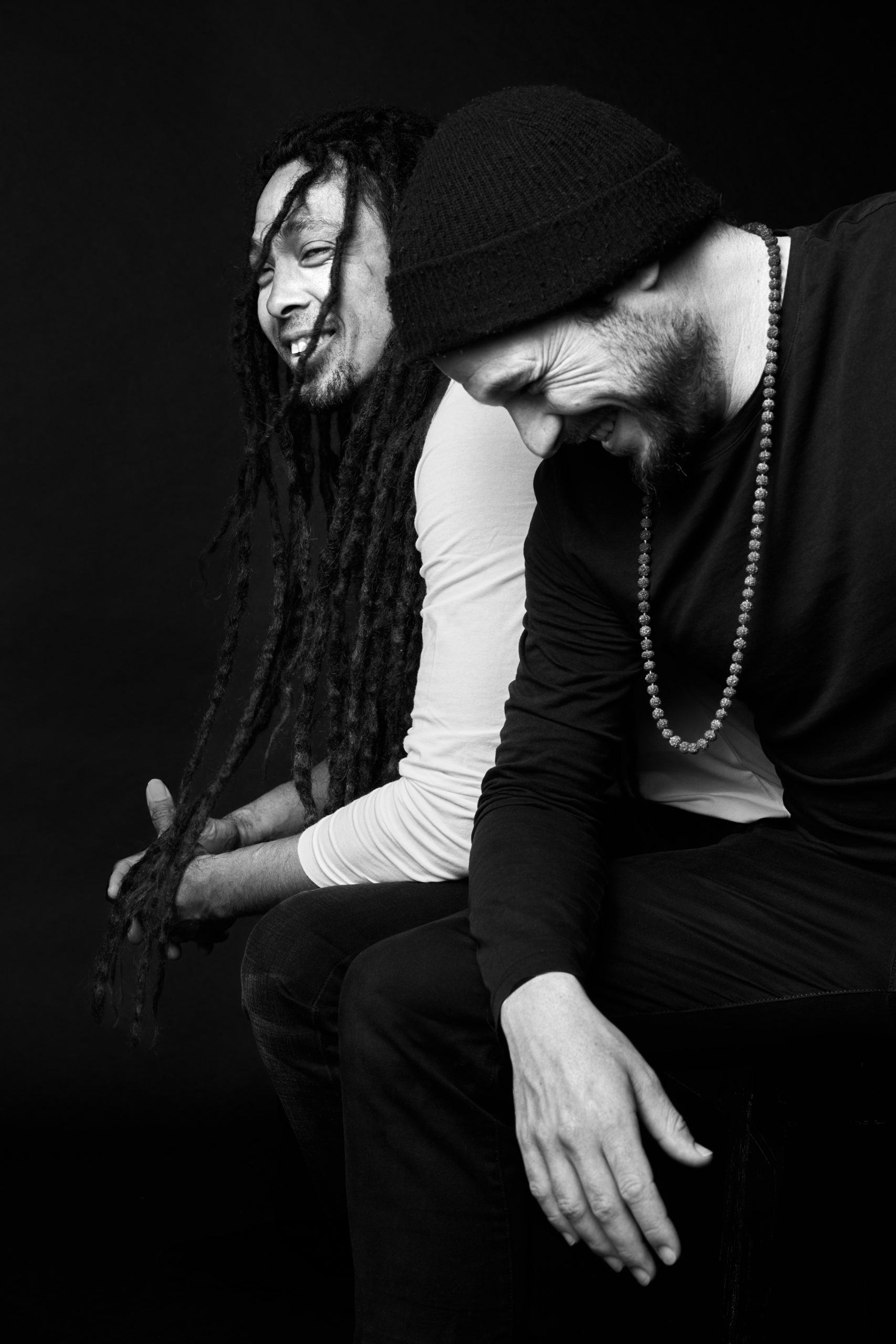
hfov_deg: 24.6
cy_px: 672
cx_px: 448
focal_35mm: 55
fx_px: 2054
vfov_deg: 36.3
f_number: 8
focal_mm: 55
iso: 125
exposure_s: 1/320
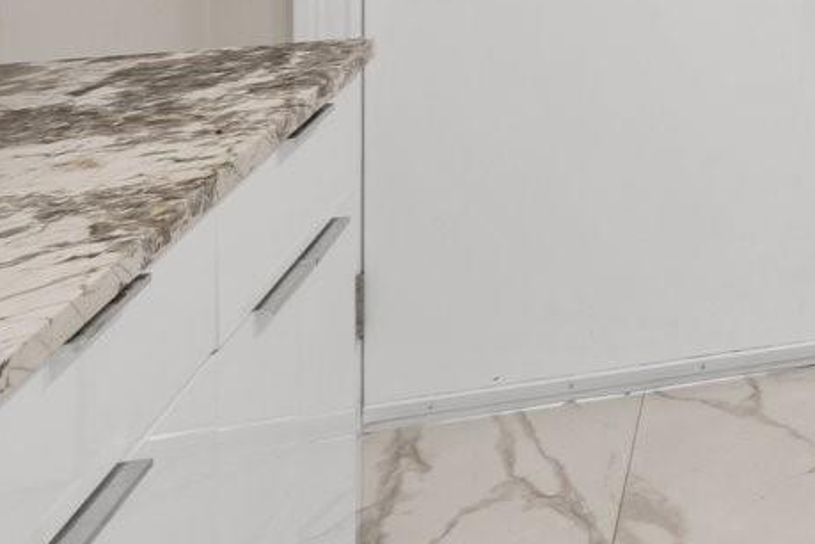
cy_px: -324
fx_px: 1517
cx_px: 1403
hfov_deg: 21.6
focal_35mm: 67
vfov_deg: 17.7
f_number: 6.3
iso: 160
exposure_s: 1/6
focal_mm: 16
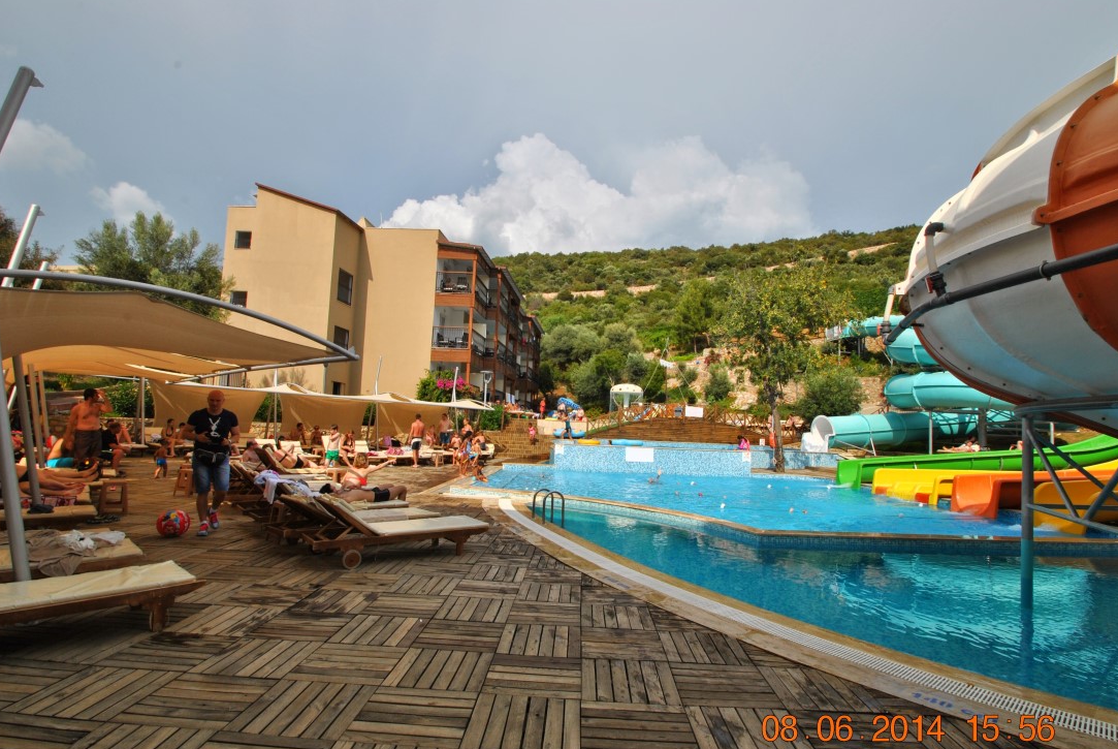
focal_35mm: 18
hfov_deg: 89.1
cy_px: 392
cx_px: 576
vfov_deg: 66.7
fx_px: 568
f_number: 11
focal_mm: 11.5
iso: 100
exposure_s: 1/200
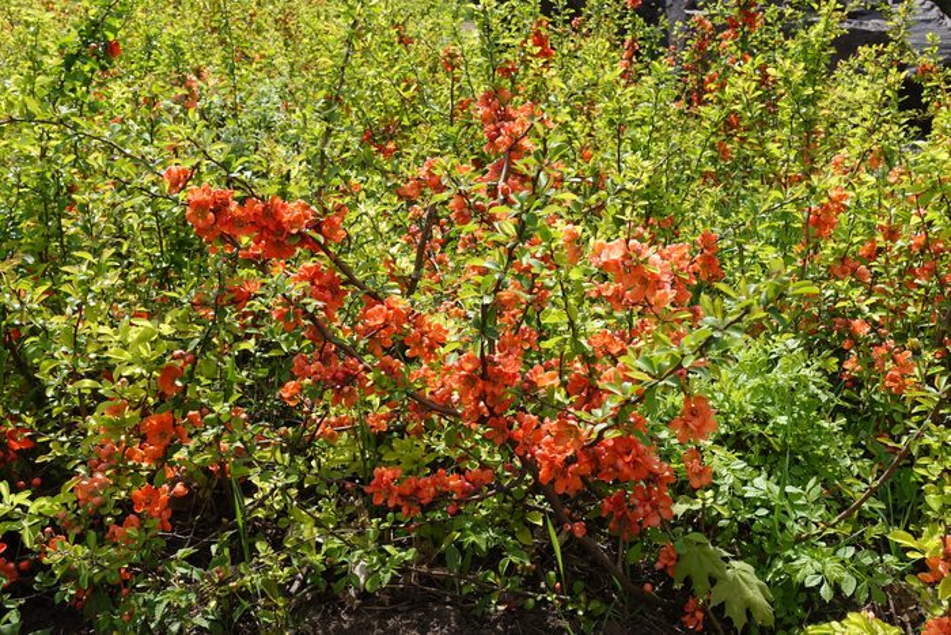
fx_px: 819
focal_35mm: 31
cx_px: 476
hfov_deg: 60.3
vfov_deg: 42.3
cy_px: 318
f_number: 5.6
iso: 125
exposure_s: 1/400
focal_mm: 11.45
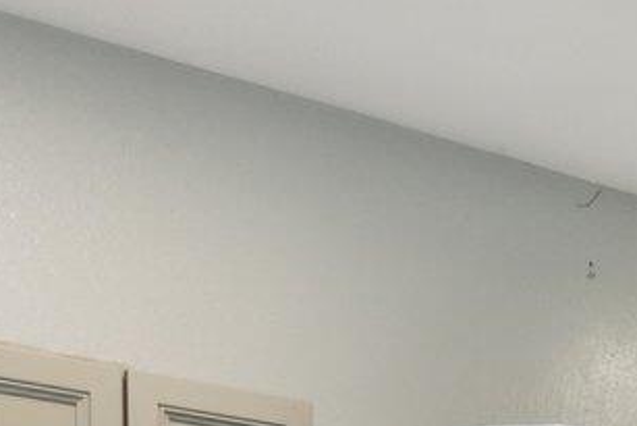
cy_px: 848
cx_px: 751
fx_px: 1770
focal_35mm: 100
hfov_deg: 19.3
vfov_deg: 12.2
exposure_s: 1/25
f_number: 8
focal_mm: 15
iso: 400
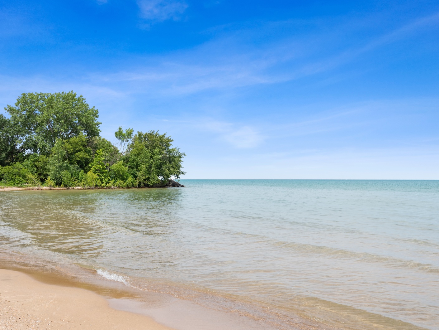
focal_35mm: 32
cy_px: 165
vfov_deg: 44.2
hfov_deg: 56.8
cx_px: 207
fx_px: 406
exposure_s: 1/400
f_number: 9
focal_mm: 29
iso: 200
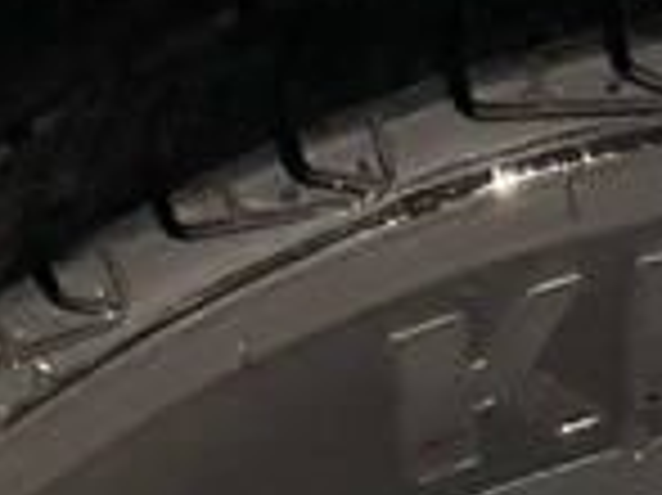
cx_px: 923
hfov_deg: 10.2
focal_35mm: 189
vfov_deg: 7.1
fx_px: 3612
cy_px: 1413
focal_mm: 3
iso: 125
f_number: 1.8
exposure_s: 1/50
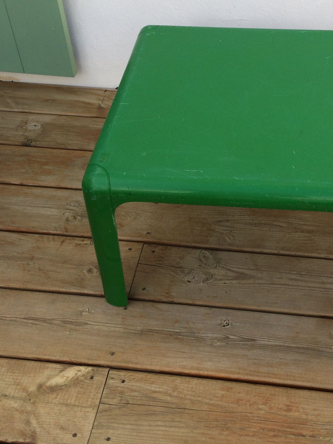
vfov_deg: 44.7
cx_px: 221
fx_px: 539
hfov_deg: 34.0
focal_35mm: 42
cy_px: 191
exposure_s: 1/394
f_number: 2.2
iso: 32
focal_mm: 4.15
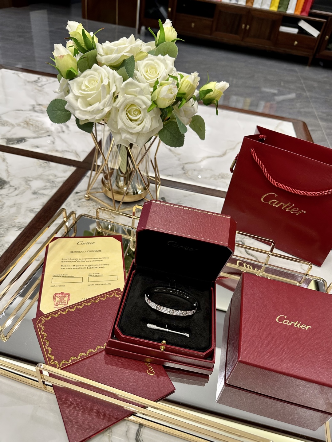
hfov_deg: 56.8
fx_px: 307
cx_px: 166
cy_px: 221
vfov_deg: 71.6
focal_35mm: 24
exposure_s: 1/50
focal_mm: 6.86
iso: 160
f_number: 1.78
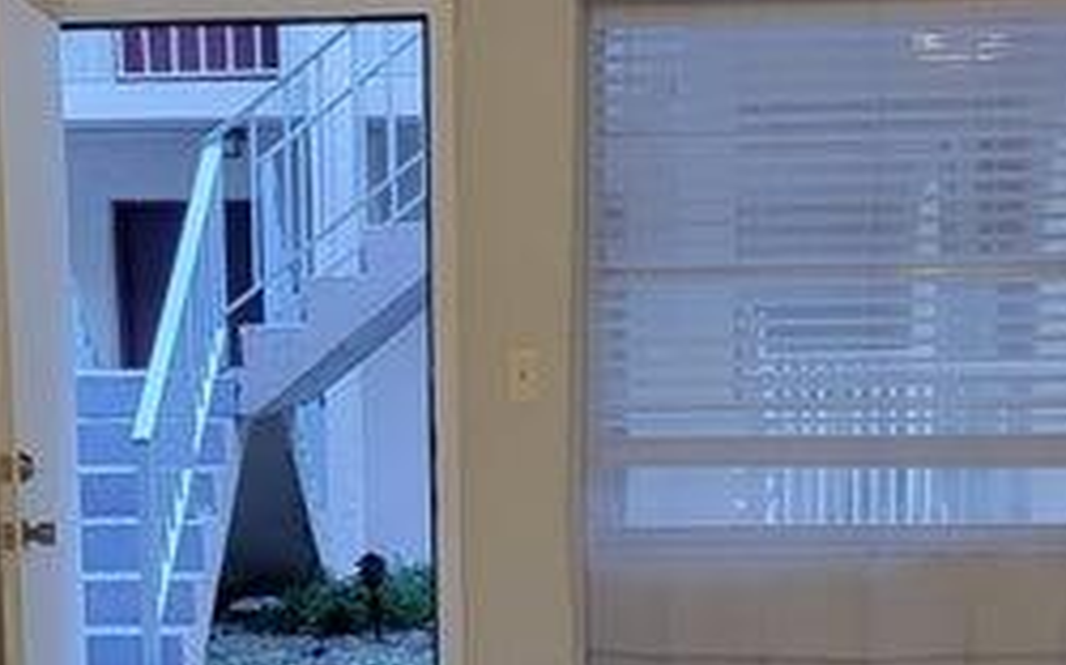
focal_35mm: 94
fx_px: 2730
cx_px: 531
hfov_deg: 22.1
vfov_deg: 13.5
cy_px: 810
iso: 200
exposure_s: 1/120
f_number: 1.8
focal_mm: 5.4
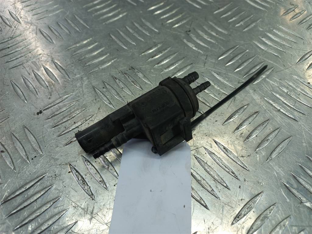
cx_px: 156
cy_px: 117
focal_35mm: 25
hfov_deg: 69.4
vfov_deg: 54.9
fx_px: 225
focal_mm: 4.6
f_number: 1.8
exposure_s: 1/50
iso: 40
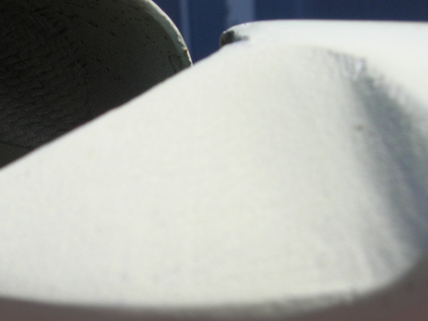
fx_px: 829
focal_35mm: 67
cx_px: 107
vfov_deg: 21.9
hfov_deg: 28.5
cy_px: 183
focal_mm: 7.8
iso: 64
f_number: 4.8
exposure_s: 1/1024
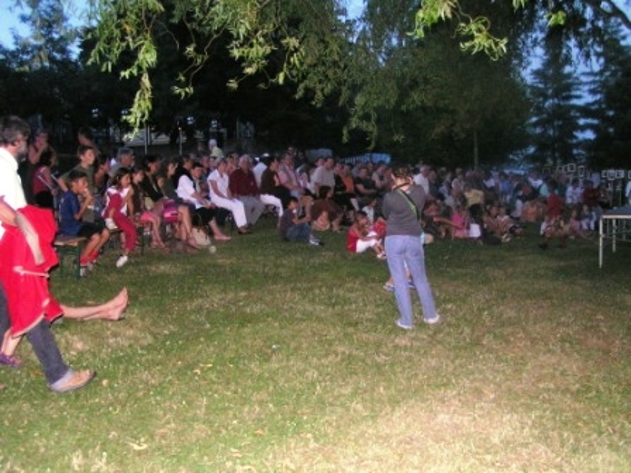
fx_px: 693
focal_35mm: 38
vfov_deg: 37.7
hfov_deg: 49.0
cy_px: 236
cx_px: 316
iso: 200
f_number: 2.8
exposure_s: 1/40
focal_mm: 5.8
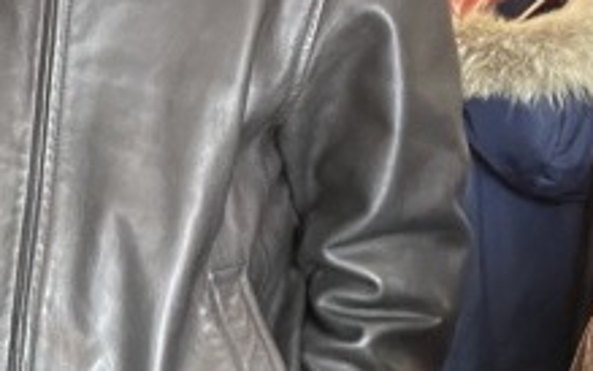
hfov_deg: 22.8
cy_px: 479
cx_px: -5
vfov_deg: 14.4
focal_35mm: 87
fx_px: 1406
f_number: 2.2
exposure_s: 1/56
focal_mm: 2.71
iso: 400
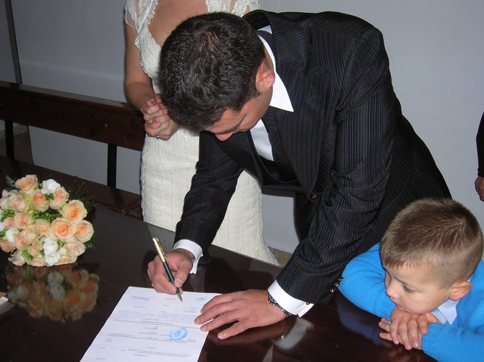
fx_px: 587
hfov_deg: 44.8
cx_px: 242
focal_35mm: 42
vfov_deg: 34.3
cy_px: 181
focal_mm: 7
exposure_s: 1/60.1
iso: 50
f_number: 3.1
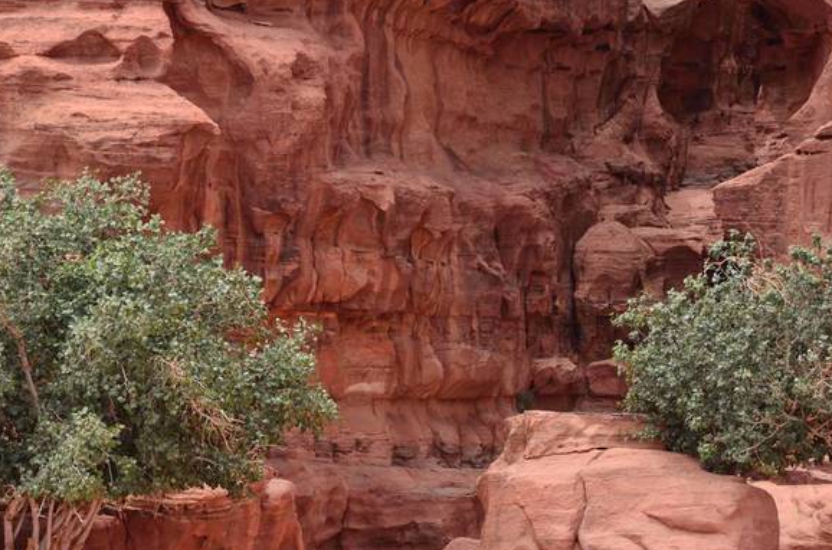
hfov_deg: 9.5
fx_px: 5024
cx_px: 404
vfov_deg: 6.3
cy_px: 303
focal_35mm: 218
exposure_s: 1/125
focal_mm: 120
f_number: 8
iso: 100
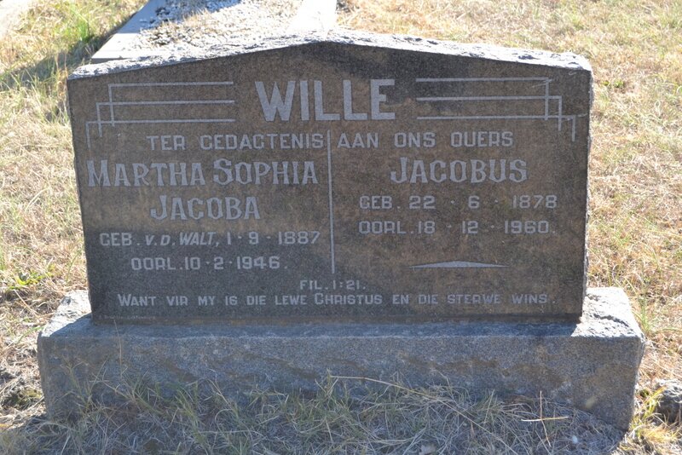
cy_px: 228
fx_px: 1308
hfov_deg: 29.2
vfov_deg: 19.7
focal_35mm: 69
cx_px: 341
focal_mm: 46
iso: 280
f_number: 8
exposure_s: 1/125
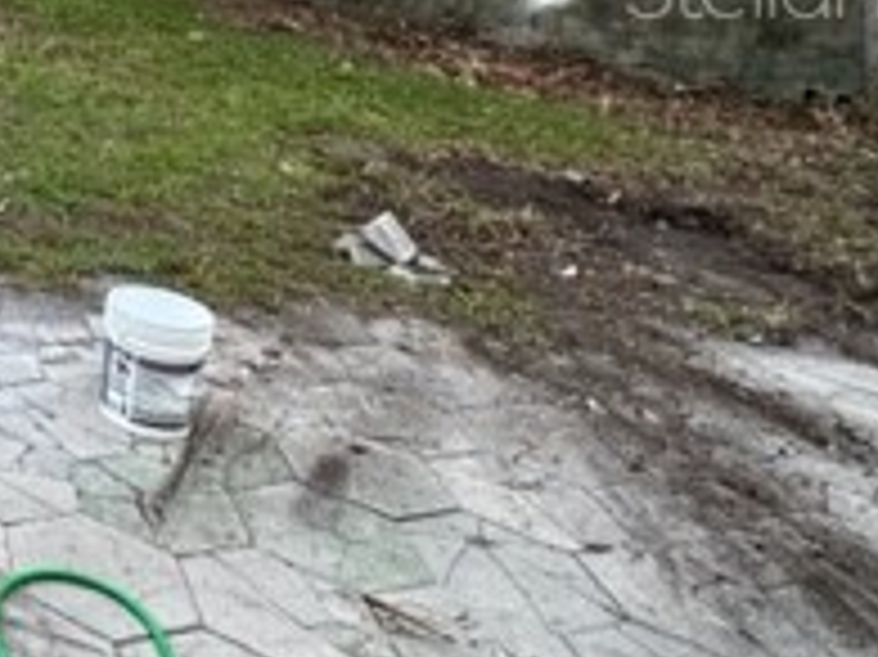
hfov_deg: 28.9
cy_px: -18
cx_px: -392
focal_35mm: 46
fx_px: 1166
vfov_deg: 29.2
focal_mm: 2.22
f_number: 2.2
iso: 80
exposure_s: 1/99
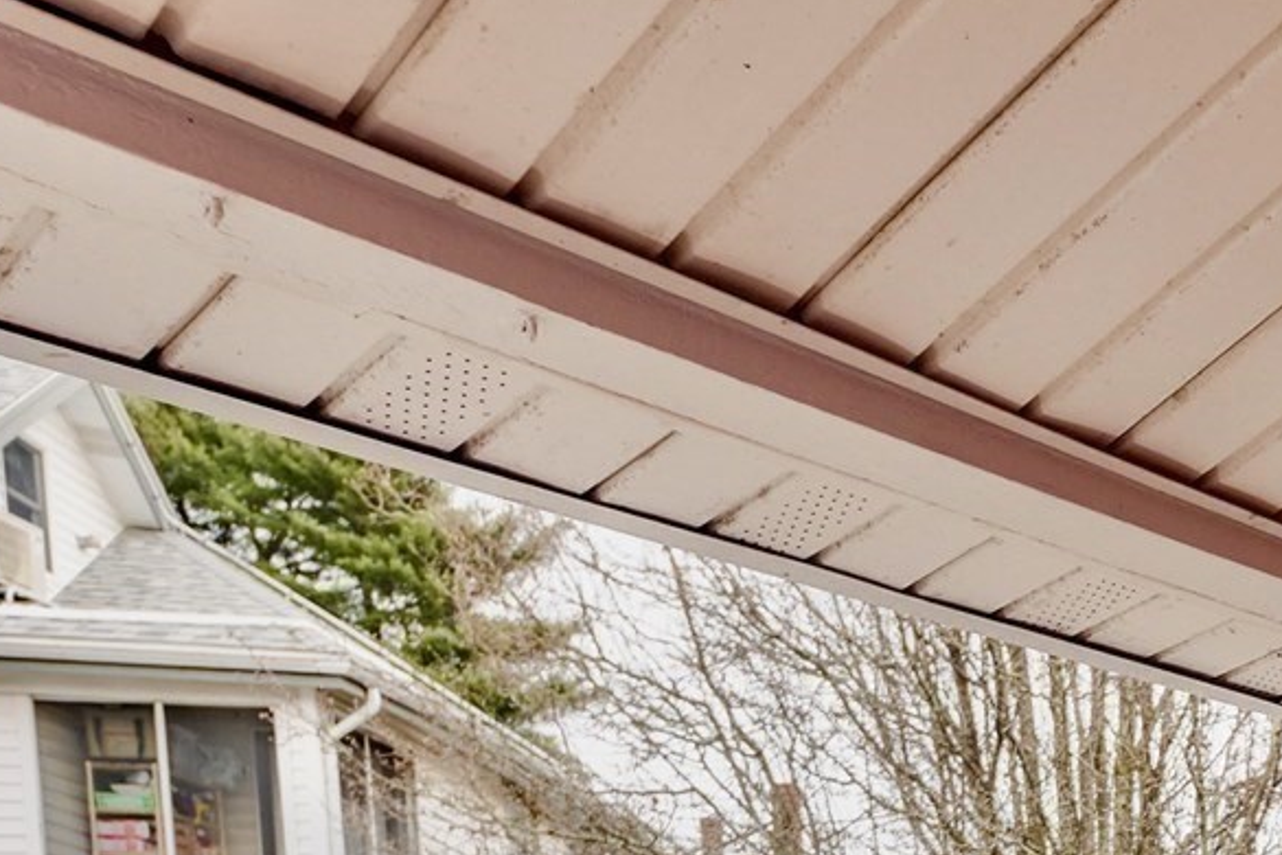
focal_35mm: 58
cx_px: 1442
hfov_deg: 30.6
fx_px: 2056
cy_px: 1448
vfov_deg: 19.1
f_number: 2.8
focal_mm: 11
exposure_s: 1/5000
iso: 160
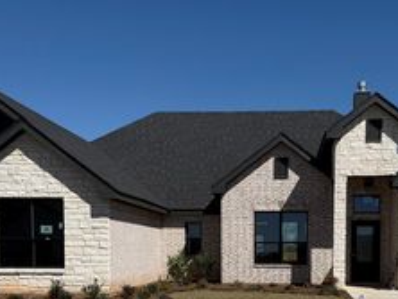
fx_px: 622
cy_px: 277
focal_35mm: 54
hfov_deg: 35.4
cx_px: 240
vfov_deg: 26.1
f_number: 1.78
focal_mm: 6.76
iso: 80
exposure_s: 1/9091
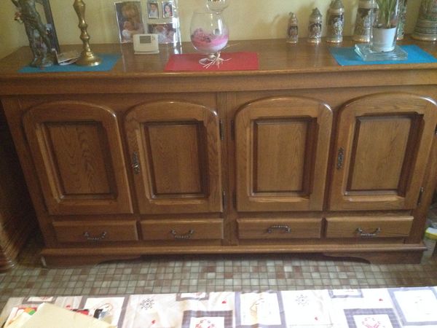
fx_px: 442
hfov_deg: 52.6
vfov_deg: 40.7
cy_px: 164
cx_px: 218
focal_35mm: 35
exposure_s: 1/17
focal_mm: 4.28
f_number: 2.4
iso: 800
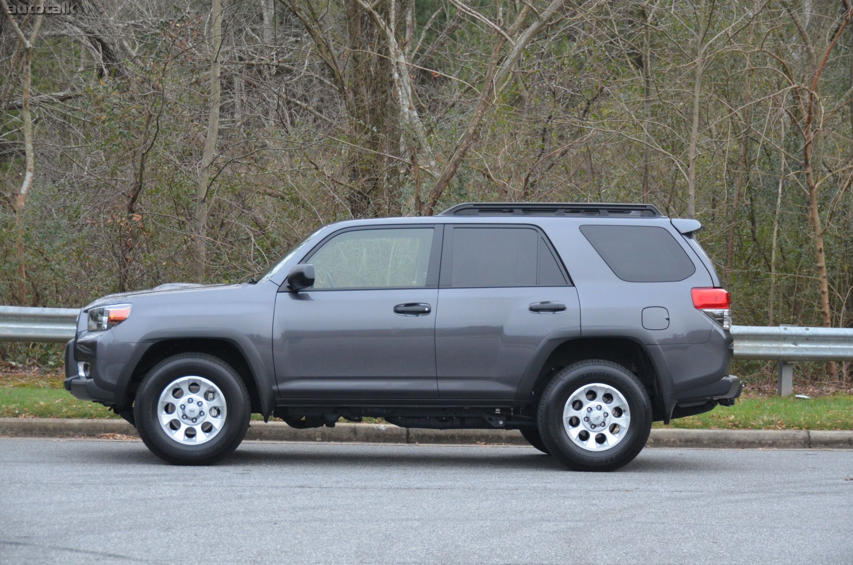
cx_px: 426
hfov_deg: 21.0
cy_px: 282
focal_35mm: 98
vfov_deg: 14.0
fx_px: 2305
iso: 1600
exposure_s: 1/60
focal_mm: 65
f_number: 5
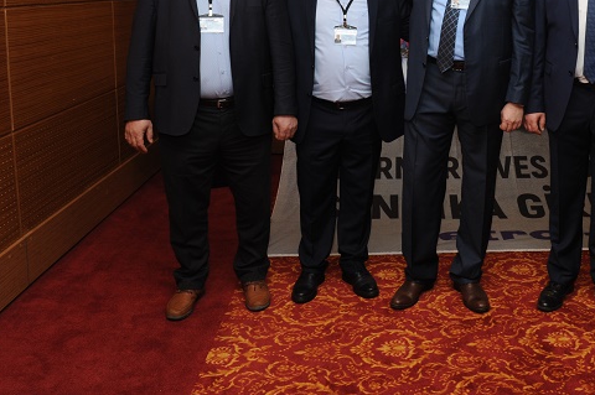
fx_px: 660
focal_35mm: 40
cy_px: 68
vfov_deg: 32.3
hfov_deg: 46.4
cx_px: 459
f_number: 13
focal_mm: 24
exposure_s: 1/60
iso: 1000
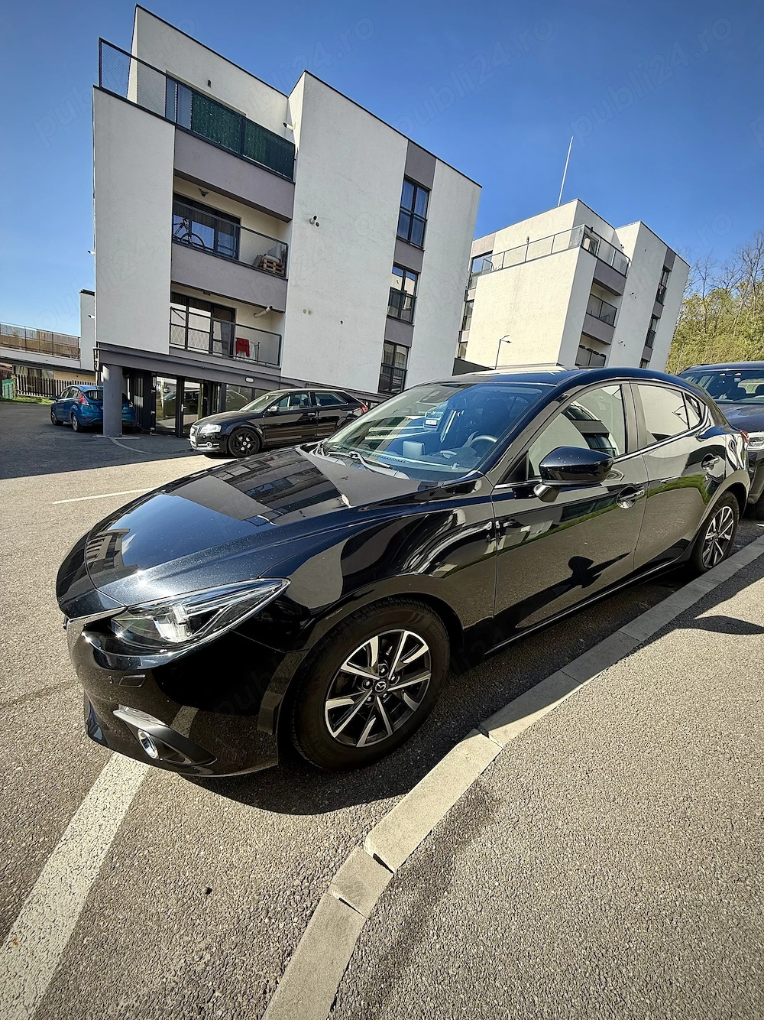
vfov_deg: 102.1
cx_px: 382
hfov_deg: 85.7
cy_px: 510
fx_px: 412
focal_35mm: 14
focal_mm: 2.22
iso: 50
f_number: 2.2
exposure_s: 1/411
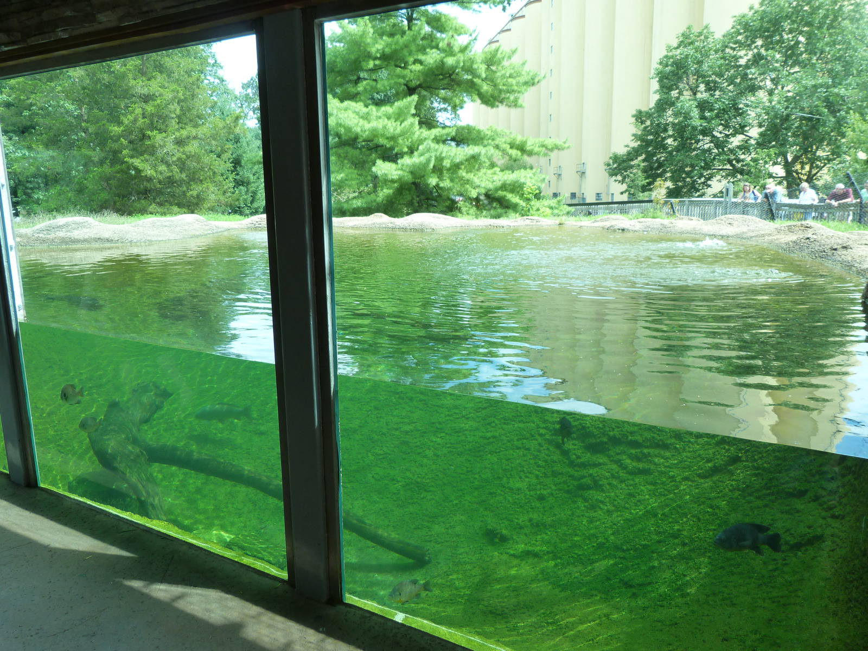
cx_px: 434
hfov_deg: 69.4
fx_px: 627
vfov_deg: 54.9
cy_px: 326
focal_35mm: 25
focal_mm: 4.5
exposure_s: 1/100
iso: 125
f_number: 3.6
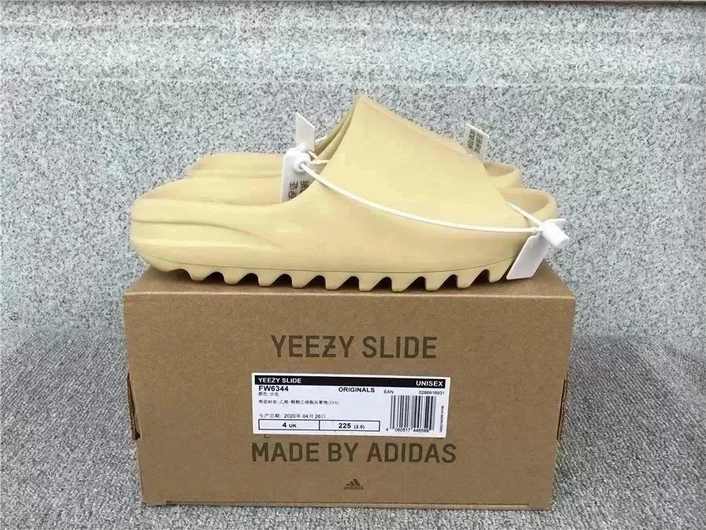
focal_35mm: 31
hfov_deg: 58.4
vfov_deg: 45.4
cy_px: 265
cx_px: 353
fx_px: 632
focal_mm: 3.3
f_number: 2.4
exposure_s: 1/438
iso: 25
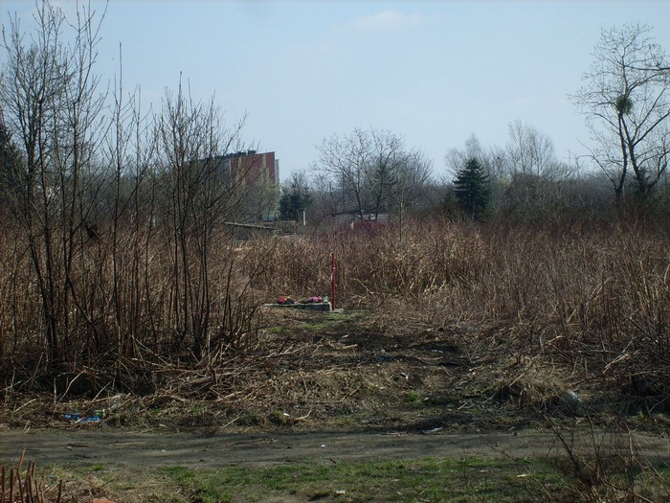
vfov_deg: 14.0
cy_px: 252
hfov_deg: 18.5
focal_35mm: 106
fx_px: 2052
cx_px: 335
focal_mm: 17.4
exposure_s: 1/500
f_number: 4.9
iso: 80
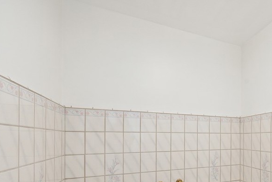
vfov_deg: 54.7
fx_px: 159
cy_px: 150
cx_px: 211
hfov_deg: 74.2
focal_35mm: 21
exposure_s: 1/60
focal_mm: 12
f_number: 9
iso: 1250
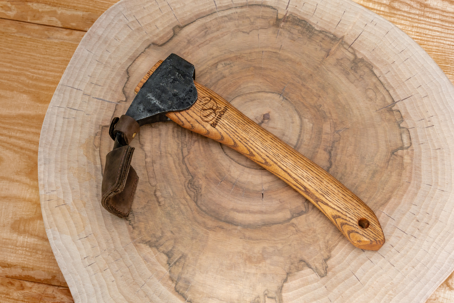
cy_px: 152
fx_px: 694
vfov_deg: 24.6
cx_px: 227
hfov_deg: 36.2
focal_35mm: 55
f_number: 11
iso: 800
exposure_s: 1/80
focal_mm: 55
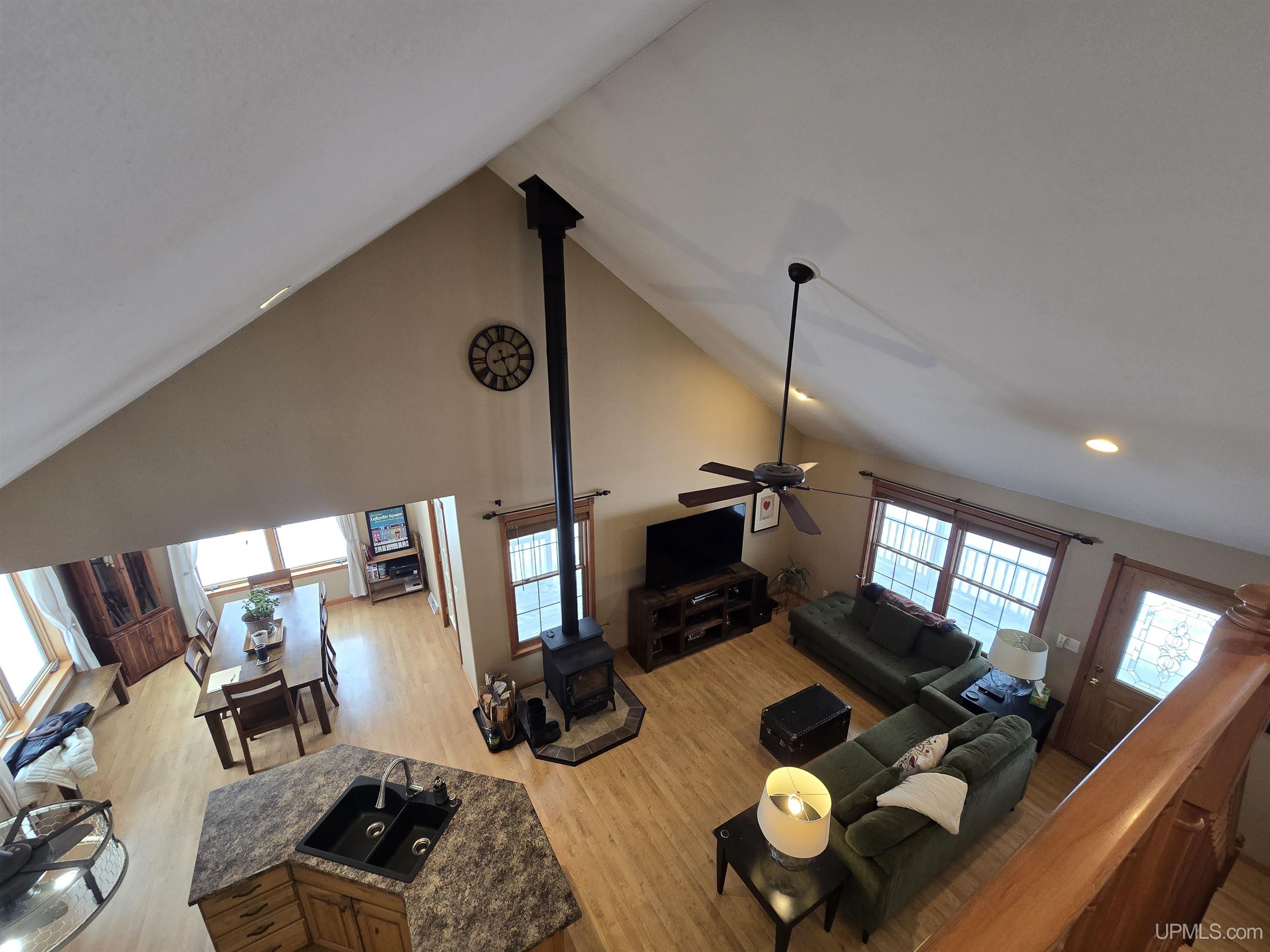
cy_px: 476
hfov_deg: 106.2
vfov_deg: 89.9
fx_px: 477
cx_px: 635
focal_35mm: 13
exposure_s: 1/60
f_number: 2.2
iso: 160
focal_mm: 2.2
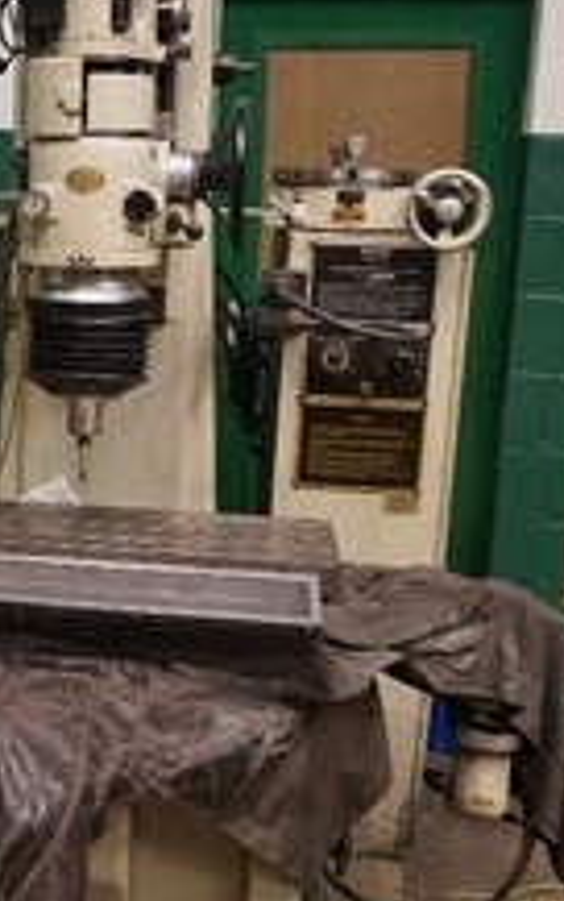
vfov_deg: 37.5
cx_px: -70
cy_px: 440
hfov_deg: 22.5
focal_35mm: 54
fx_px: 1325
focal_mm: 16
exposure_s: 1/160
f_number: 3.5
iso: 1600
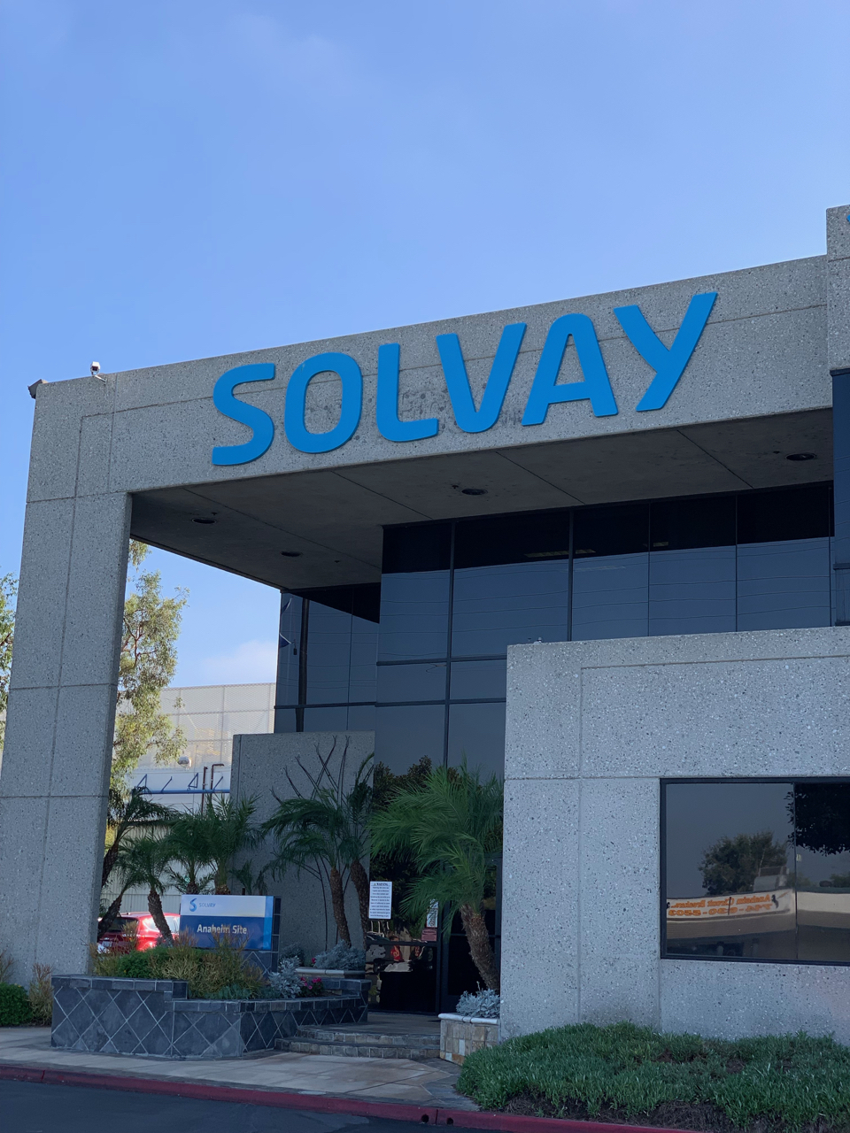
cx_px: 425
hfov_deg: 28.0
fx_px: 1702
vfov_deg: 36.8
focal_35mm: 52
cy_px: 566
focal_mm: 6
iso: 16
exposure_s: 1/516
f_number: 2.4
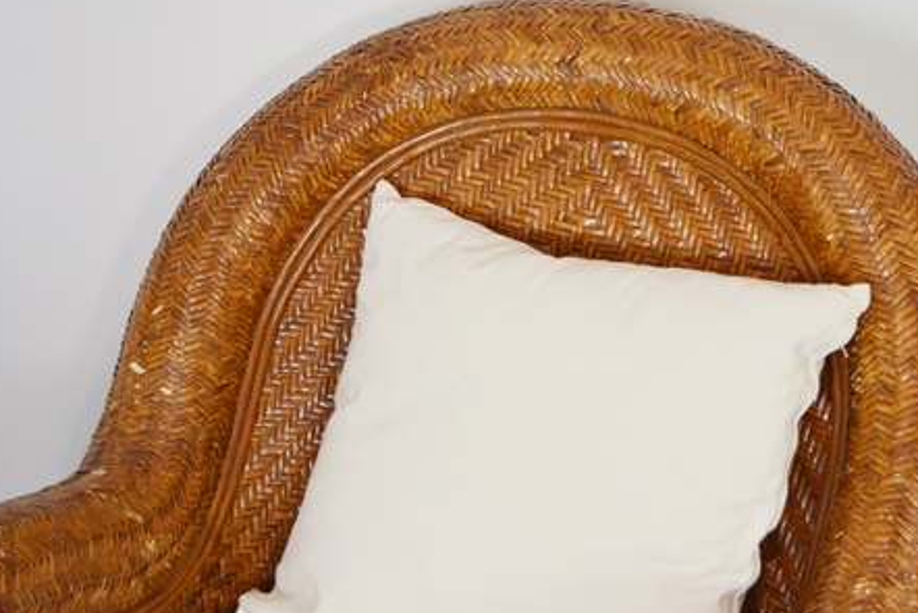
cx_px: 476
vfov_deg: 23.8
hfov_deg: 35.0
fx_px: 1454
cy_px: 324
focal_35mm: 57
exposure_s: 1/60
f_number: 4.5
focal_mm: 28
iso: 640
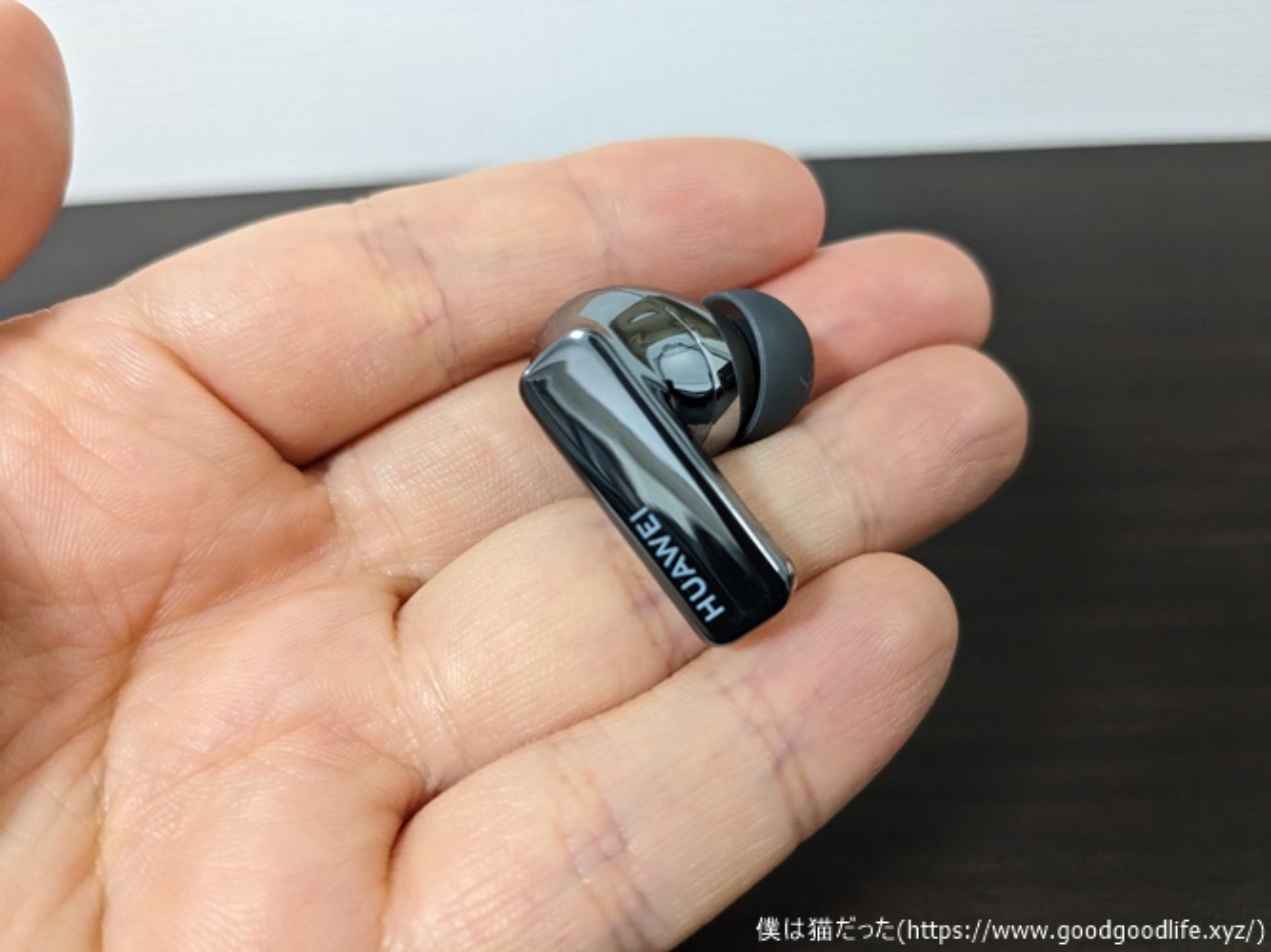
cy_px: 476
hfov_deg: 65.3
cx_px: 636
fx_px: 991
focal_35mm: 27
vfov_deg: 51.3
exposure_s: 1/120
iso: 561
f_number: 1.73
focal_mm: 4.38
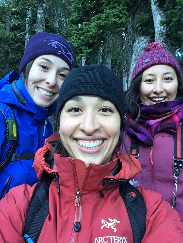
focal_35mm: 31
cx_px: 92
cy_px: 122
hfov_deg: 45.4
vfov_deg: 58.4
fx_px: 219
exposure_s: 1/40
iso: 50
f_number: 2.4
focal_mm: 2.15
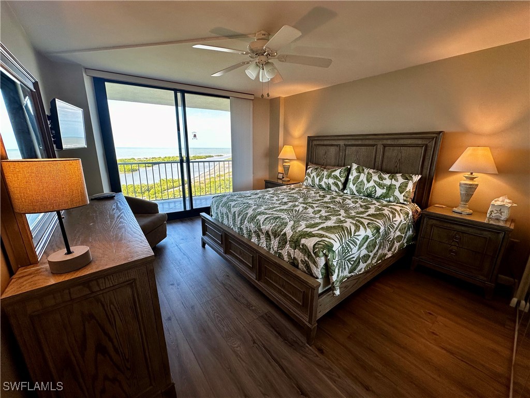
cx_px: 265
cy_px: 199
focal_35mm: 14
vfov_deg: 85.7
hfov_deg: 102.1
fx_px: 214
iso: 100
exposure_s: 1/120
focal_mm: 2.22
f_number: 2.2
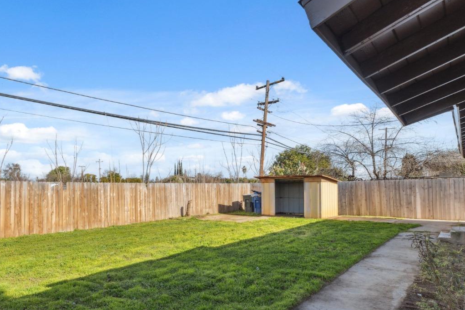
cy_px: 186
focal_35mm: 22
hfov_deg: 77.2
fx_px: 284
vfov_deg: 56.8
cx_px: 175
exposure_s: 1/250
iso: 100
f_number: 9
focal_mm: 10
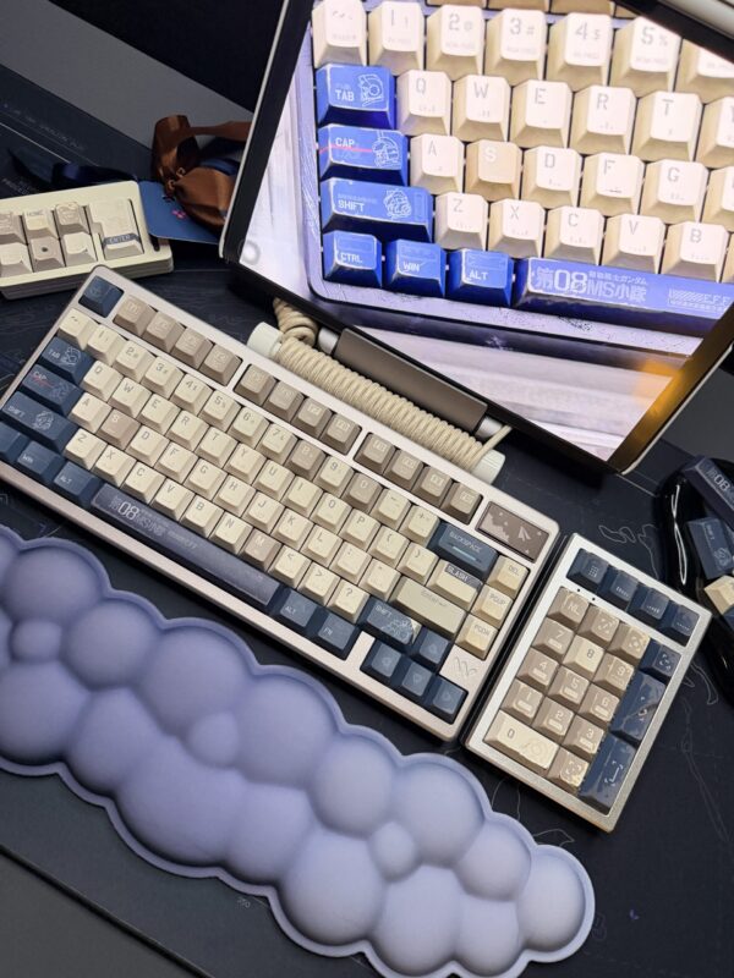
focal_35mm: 24
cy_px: 489
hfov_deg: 56.8
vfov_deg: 71.6
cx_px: 367
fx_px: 679
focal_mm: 6.76
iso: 500
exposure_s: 1/60
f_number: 1.78
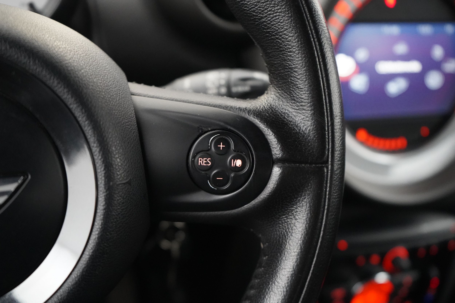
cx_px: 228
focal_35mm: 40
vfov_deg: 33.4
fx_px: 506
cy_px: 152
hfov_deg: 48.5
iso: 12800
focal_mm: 40
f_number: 4
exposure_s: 1/60
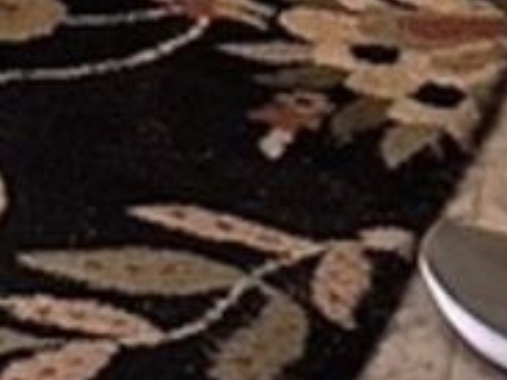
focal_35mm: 188
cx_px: -707
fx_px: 2754
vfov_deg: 6.6
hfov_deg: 9.4
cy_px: -1060
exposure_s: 1/60
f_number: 1.78
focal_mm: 6.86
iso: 500
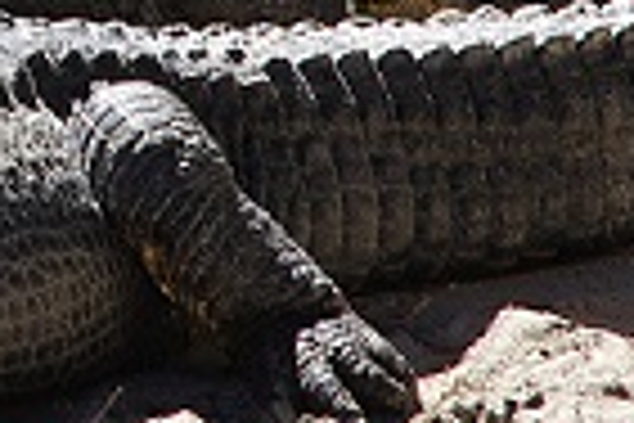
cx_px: -728
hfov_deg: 3.8
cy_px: -634
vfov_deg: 2.6
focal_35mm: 533
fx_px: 9386
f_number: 5
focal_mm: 50
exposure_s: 1/100
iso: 200
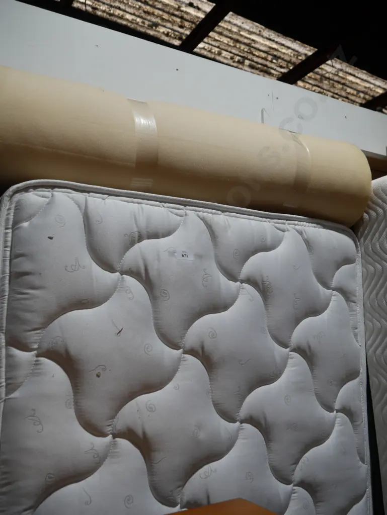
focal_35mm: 32
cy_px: 258
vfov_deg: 56.8
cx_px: 194
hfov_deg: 44.2
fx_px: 477
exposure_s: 1/160
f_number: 4.5
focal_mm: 16
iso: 200
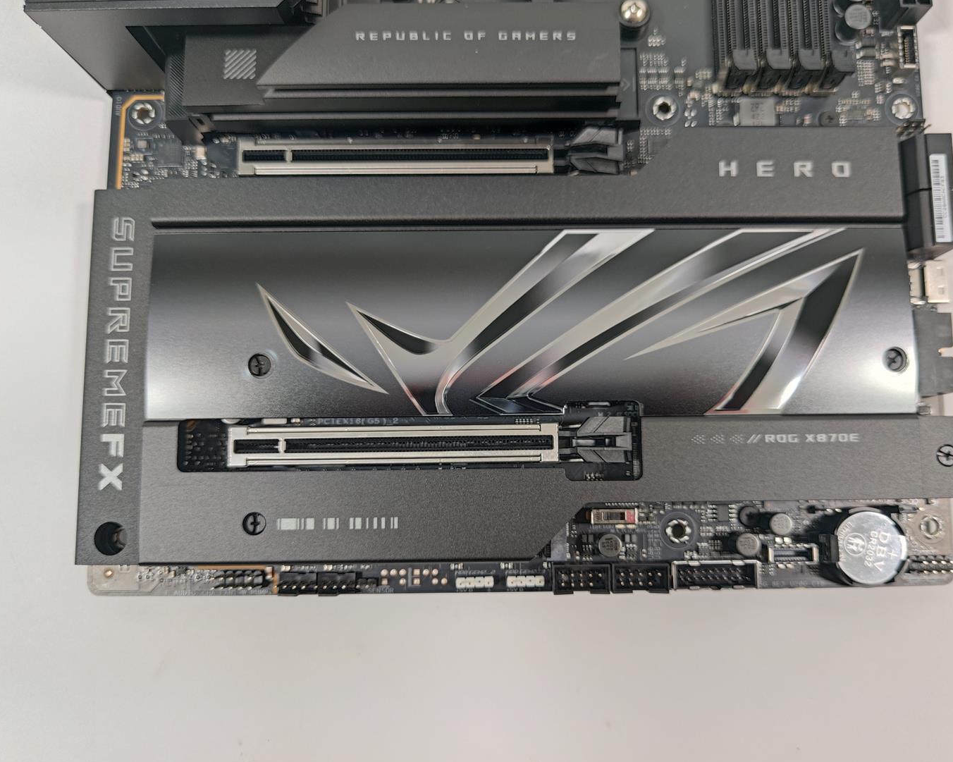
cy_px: 395
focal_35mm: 26
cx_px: 524
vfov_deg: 54.9
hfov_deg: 65.9
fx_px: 733
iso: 277
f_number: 1.85
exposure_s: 1/33
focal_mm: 6.78
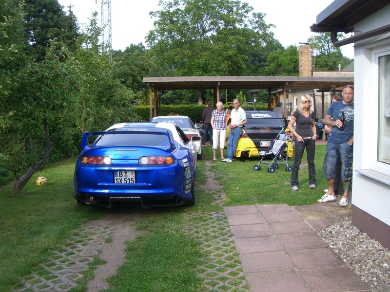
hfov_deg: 49.0
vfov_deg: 37.7
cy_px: 146
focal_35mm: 38
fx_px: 428
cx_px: 195
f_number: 4.3
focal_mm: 6.2
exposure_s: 1/125
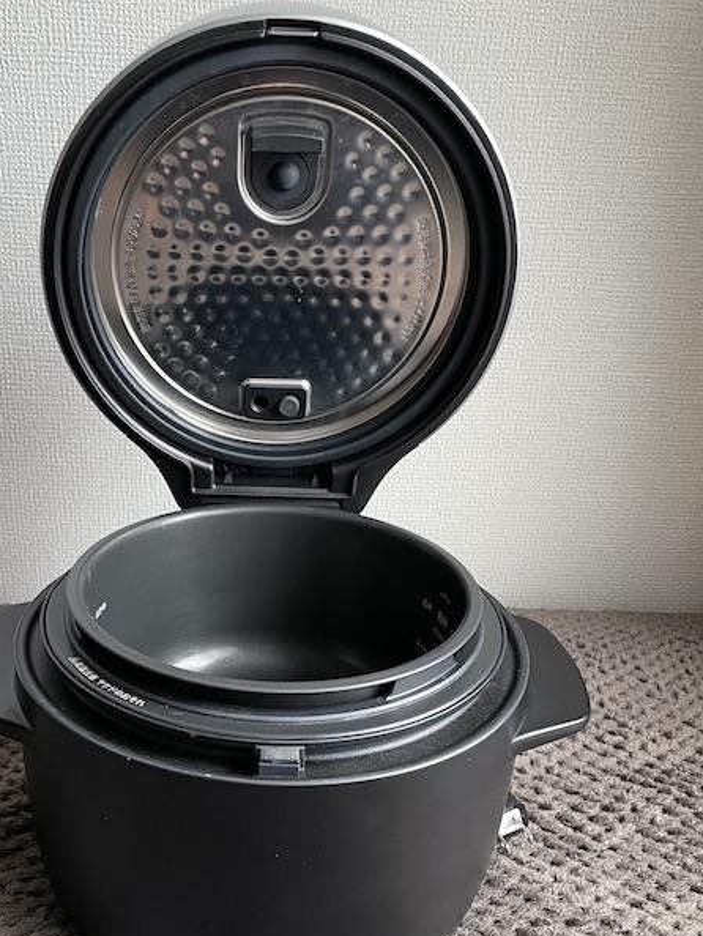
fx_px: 947
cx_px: 270
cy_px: 580
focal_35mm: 35
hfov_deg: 40.5
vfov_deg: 52.1
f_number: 1.6
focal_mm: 4.2
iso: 250
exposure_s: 1/58
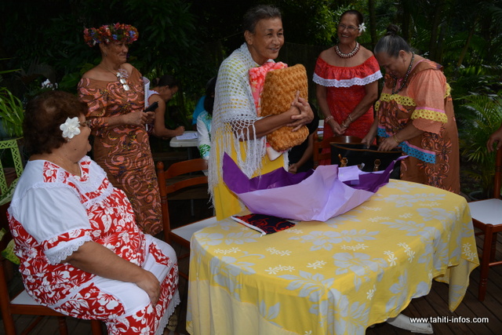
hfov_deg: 61.9
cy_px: 168
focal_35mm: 30
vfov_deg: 43.6
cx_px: 251
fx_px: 418
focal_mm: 20
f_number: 5.6
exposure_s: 1/200
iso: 100
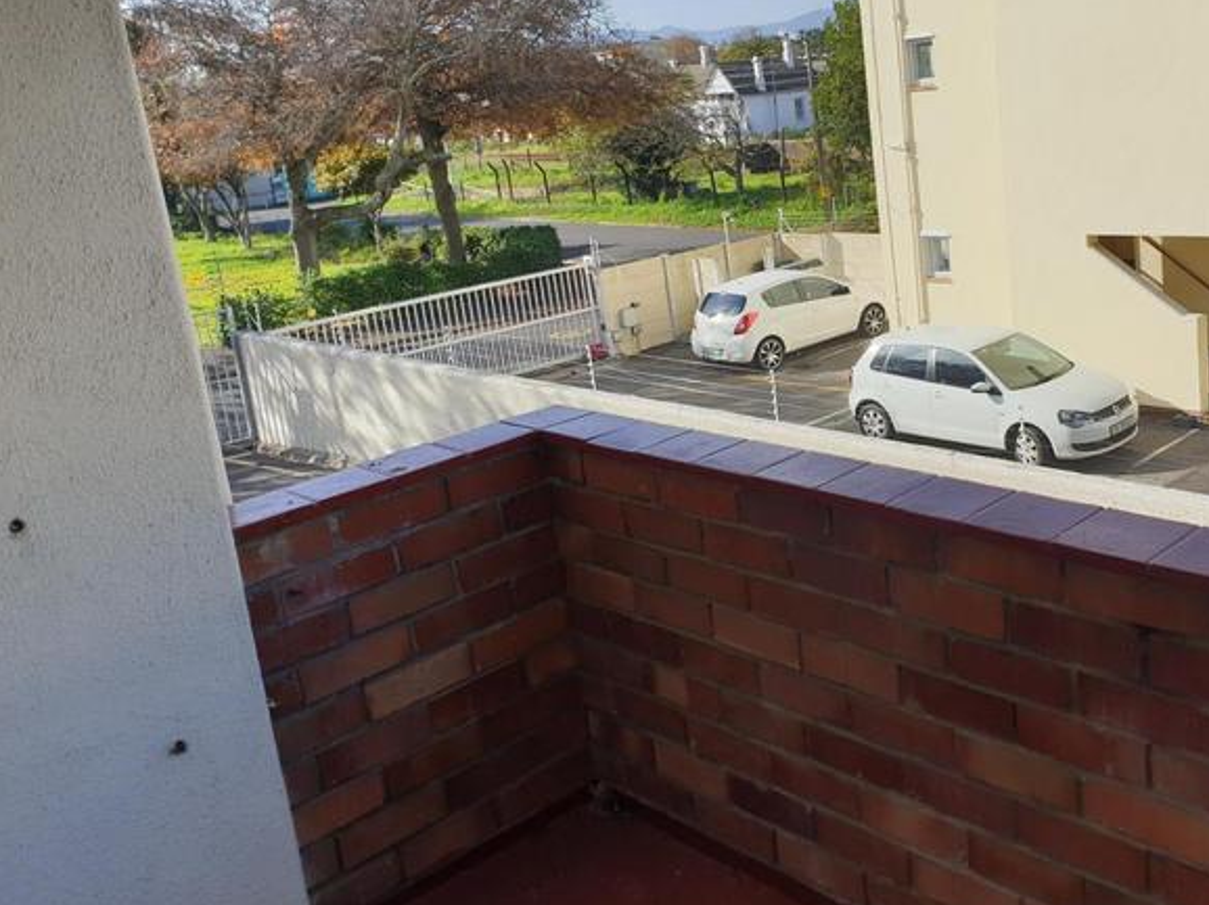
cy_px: 351
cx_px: 818
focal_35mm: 36
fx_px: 1257
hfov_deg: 50.3
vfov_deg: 39.4
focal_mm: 4.3
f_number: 2.4
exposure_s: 1/958
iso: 50
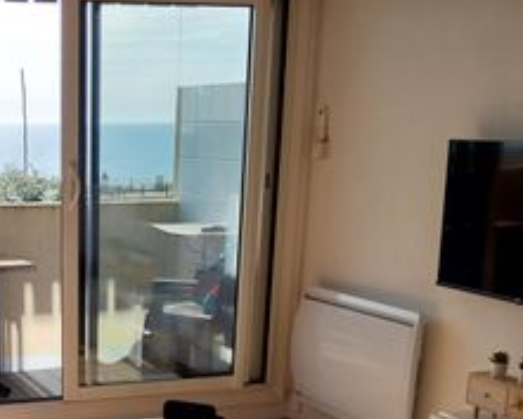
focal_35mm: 69
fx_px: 1069
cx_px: 59
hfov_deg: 26.6
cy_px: 478
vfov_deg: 20.9
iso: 25
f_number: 1.8
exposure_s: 1/317
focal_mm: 4
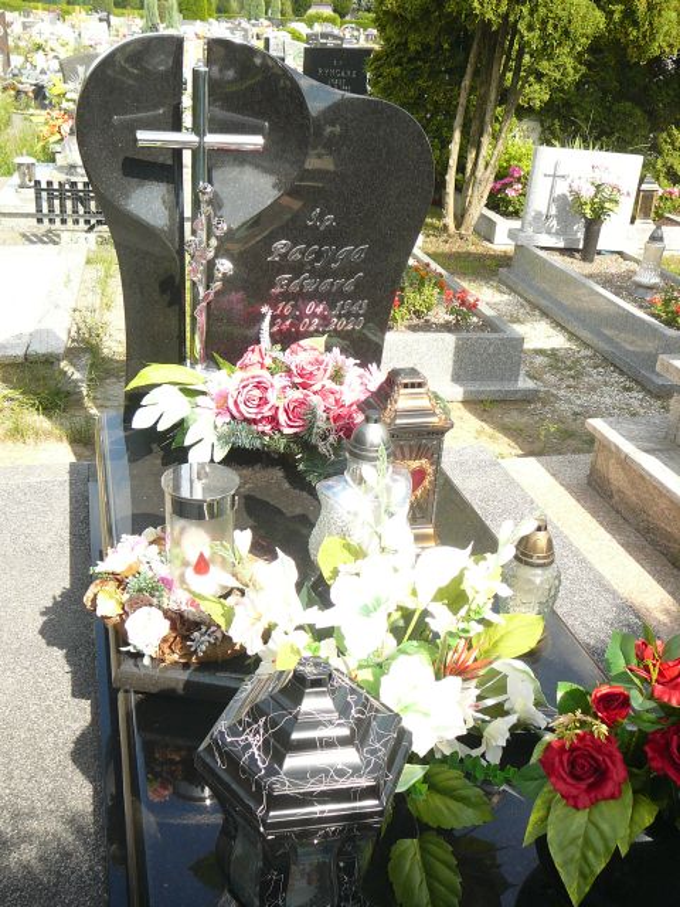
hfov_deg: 40.7
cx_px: 340
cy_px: 454
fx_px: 917
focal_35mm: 35
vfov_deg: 52.6
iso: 80
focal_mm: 5.2
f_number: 2.8
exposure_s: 1/400
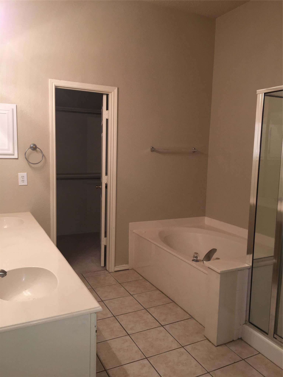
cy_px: 188
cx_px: 142
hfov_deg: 48.2
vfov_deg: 61.7
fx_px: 316
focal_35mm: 29
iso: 40
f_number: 2.2
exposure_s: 1/30
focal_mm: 4.15
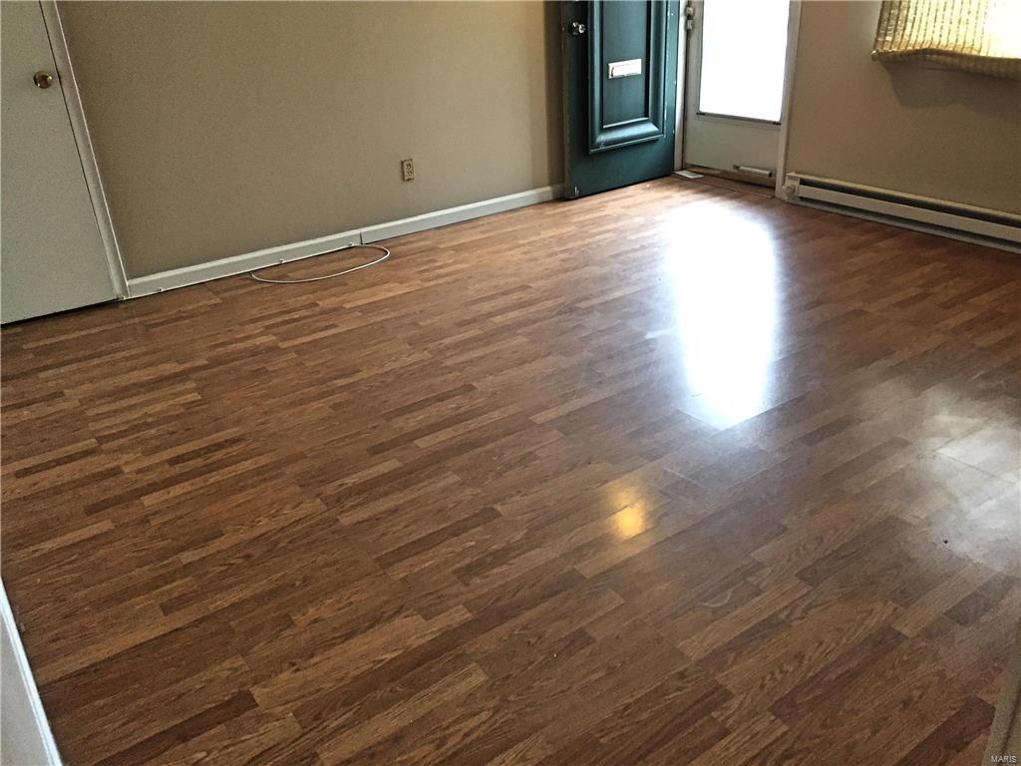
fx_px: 855
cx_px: 510
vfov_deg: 48.2
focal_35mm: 29
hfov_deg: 61.7
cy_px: 383
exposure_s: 1/30
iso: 200
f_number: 2.2
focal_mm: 4.15
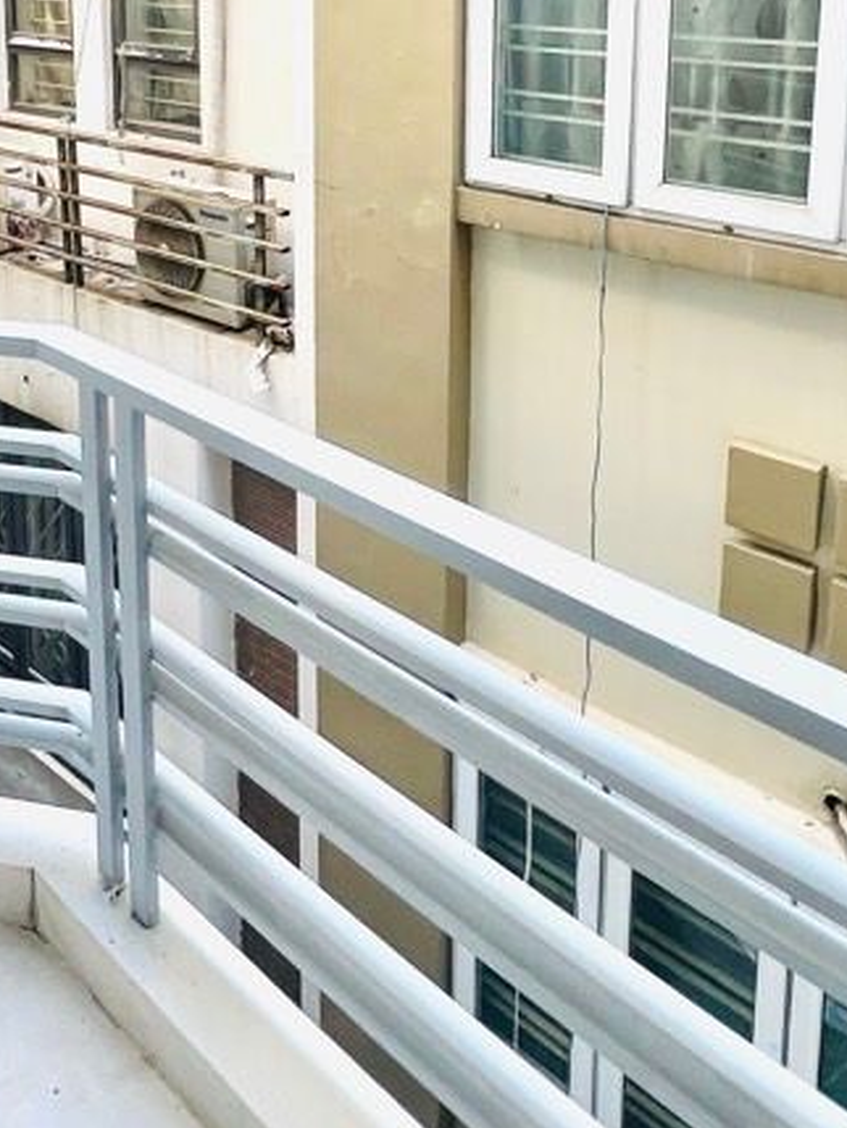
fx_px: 1011
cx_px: 397
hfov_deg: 45.4
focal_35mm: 31
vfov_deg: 51.8
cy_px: 124
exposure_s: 1/101
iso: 80
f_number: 1.8
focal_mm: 1.57
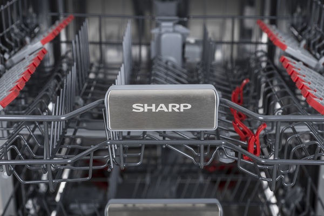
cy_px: 108
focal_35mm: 60
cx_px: 162
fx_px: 540
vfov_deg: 22.6
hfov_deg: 33.4
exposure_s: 1/125
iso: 50
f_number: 7.1
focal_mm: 60
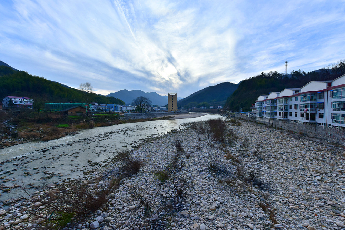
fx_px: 134
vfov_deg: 81.2
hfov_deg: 104.2
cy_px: 115
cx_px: 172
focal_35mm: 14
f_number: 9
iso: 200
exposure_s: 1/400
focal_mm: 14
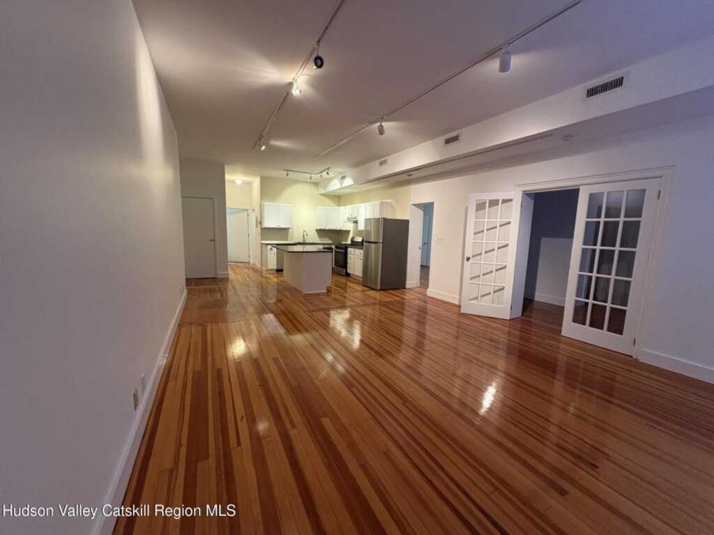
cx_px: 357
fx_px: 289
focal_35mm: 14
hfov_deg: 102.1
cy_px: 268
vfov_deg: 85.7
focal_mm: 2.22
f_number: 2.2
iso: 250
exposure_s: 1/60
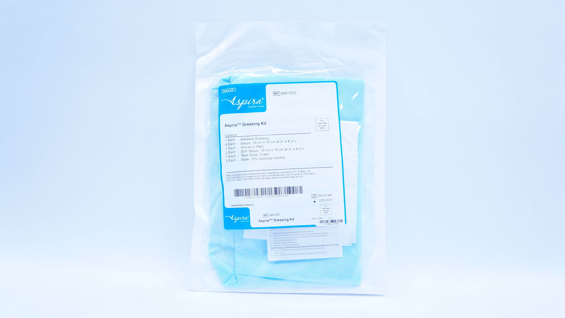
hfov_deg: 61.0
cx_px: 288
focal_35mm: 32
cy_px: 155
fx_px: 479
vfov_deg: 36.7
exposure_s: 1/125
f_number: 5.6
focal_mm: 20
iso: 800
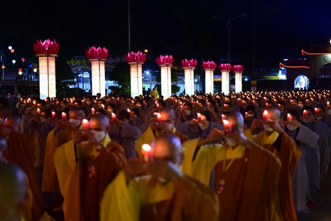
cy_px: 110
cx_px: 166
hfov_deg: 39.6
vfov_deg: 27.0
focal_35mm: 50
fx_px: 460
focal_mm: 50
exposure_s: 1/50
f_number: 1.8
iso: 1000
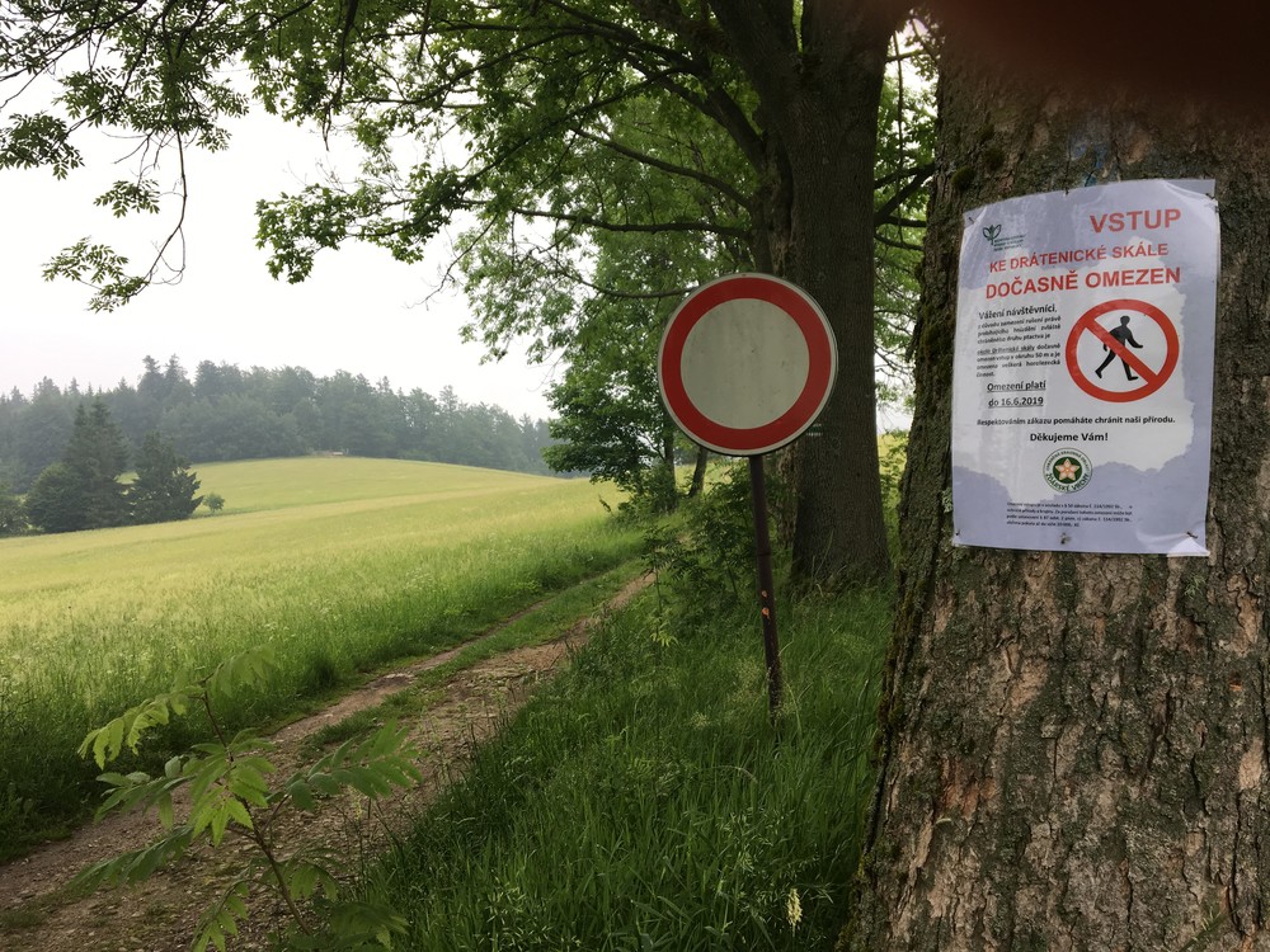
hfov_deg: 61.7
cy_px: 476
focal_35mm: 29
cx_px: 635
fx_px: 1064
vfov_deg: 48.2
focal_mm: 4.15
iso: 25
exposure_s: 1/111
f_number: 2.2
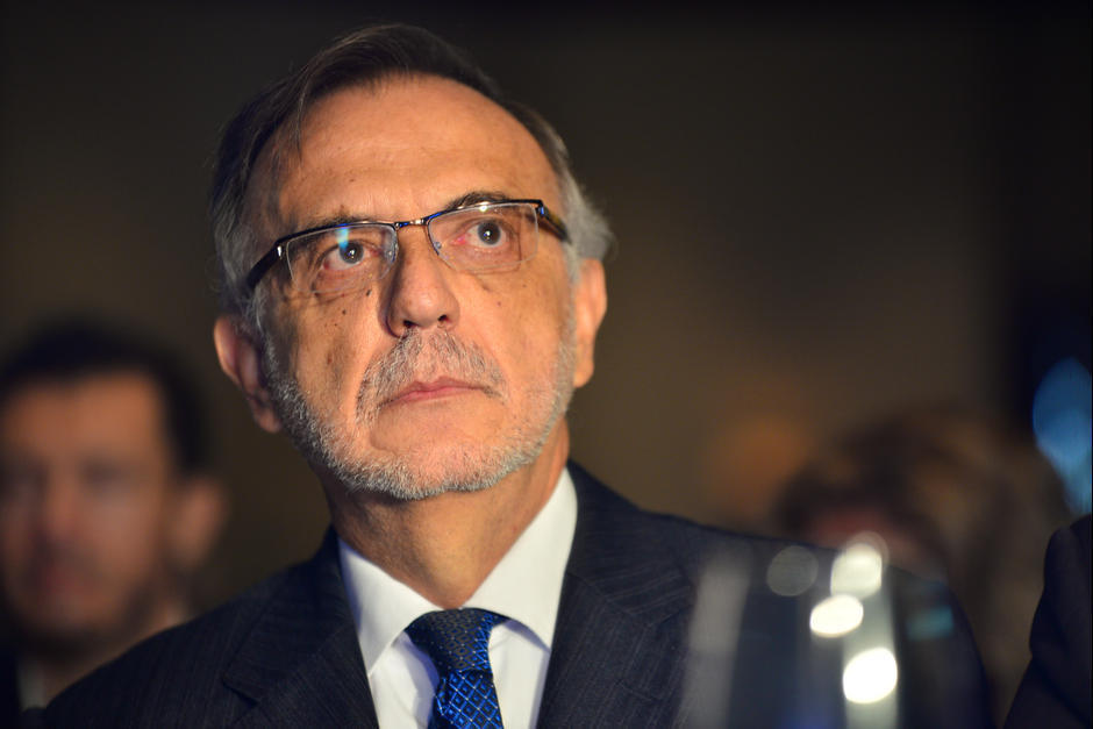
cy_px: 364
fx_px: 5617
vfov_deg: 7.4
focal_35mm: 185
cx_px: 546
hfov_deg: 11.1
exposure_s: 1/100
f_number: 2.8
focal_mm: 185
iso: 800
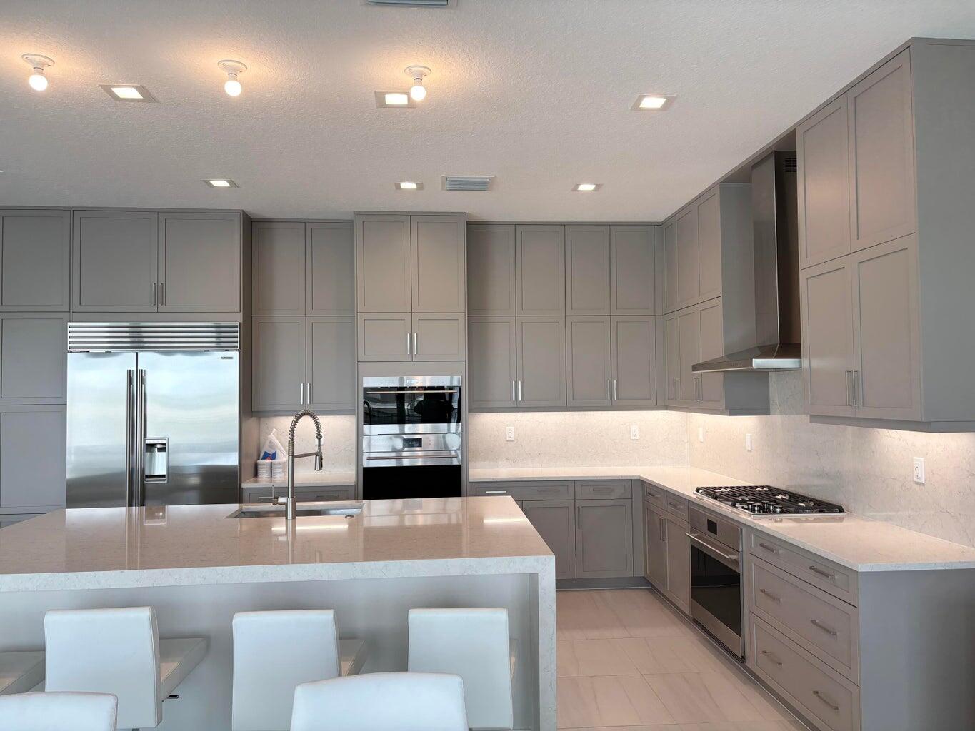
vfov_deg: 53.1
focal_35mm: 26
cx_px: 488
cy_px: 366
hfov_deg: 67.3
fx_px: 732
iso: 40
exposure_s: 1/122
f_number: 1.6
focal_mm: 5.96
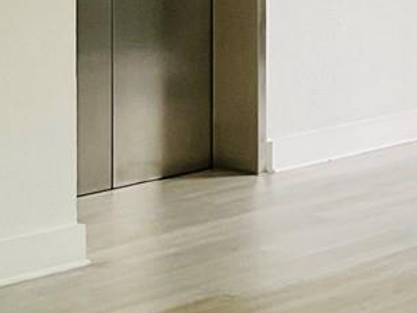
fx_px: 1808
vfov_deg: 9.7
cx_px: 748
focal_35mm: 150
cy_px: -111
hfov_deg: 12.1
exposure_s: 1/60
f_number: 1.8
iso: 40
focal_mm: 3
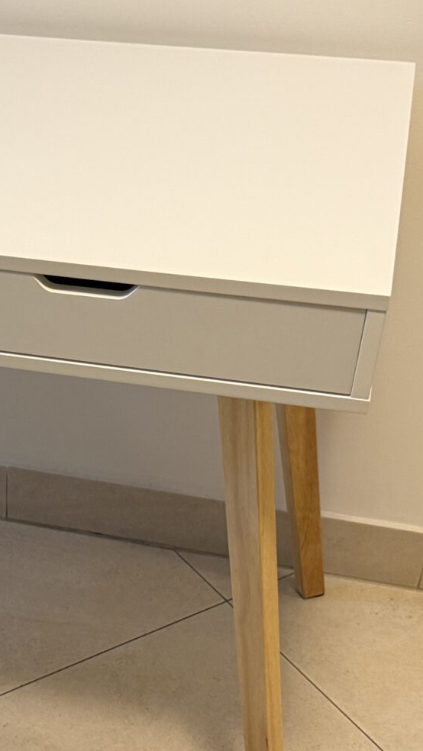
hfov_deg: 17.0
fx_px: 1355
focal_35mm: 68
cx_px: -82
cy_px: 483
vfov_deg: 30.8
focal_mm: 6.76
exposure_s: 1/50
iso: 250
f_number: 1.78
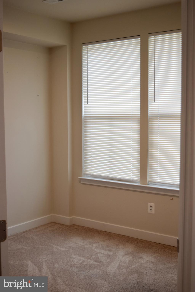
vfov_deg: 42.3
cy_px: 146
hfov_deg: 28.9
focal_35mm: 46
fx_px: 378
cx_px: 98
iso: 400
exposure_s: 1/100
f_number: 5
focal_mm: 31
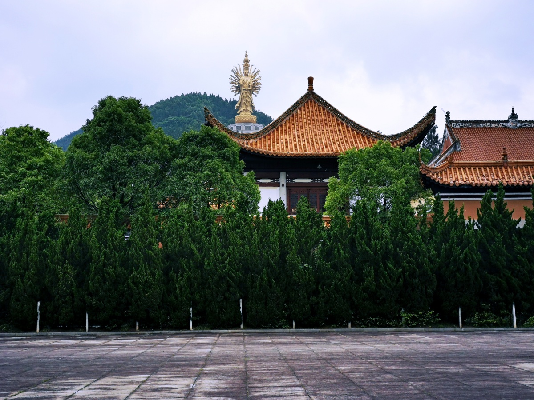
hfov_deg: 35.5
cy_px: 200
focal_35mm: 54
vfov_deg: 27.0
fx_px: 833
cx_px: 267
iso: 50
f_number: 2.4
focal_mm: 4.95
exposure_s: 1/770
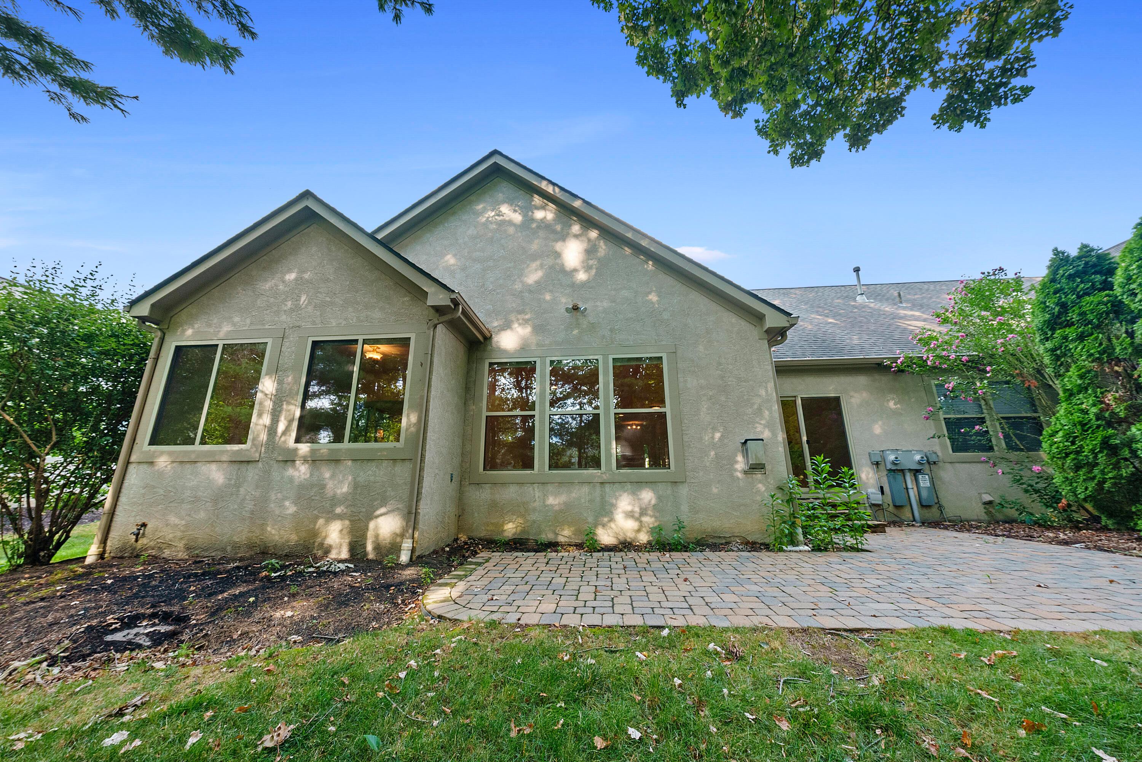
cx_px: 571
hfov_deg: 112.6
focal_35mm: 12
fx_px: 381
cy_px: 381
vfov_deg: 90.1
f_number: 11
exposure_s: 1/50
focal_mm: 12
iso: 640
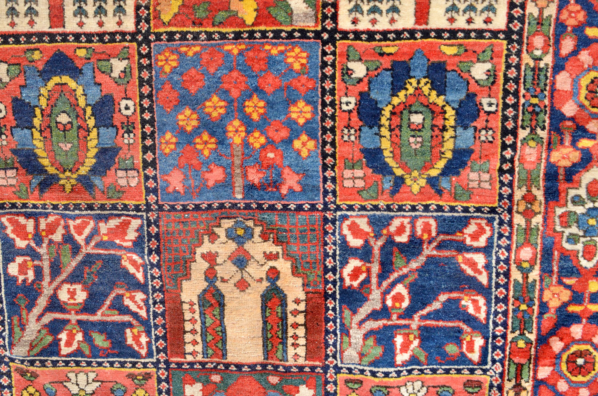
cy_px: 198
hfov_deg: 49.6
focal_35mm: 39
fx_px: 646
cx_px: 299
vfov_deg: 34.1
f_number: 13
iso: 800
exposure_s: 1/640
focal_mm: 26
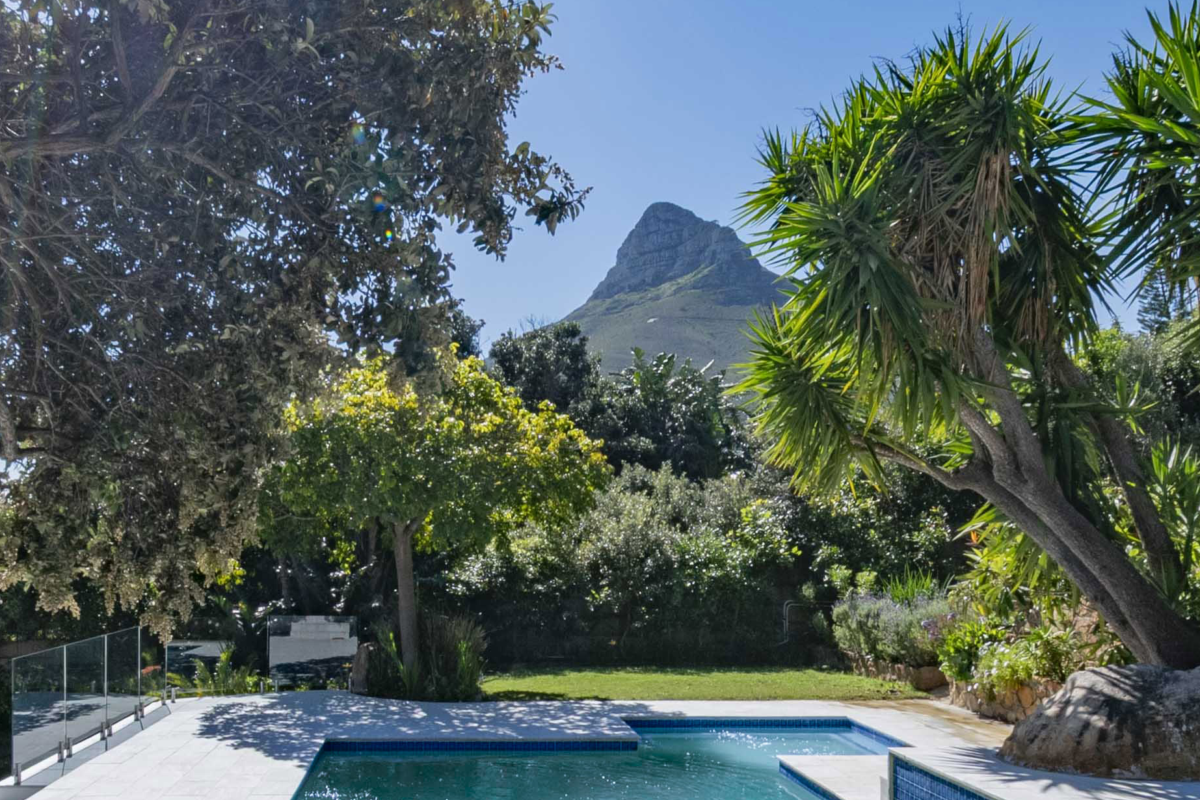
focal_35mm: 32
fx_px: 1067
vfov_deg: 40.7
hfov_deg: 58.2
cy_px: 527
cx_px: 475
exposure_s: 1/160
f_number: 16
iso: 160
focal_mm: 10
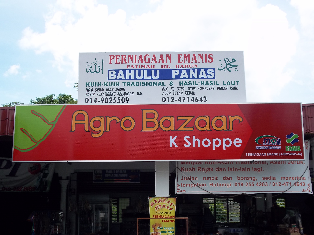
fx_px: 417
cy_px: 118
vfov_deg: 31.5
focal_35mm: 46
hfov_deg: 41.2
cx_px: 157
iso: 80
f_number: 8.9
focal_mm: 8.2
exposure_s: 1/125
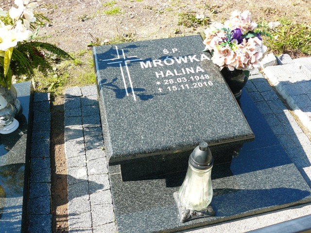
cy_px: 116
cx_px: 156
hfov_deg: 51.4
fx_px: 323
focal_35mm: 36
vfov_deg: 39.7
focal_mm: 6
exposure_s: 1/200
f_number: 4
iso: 100
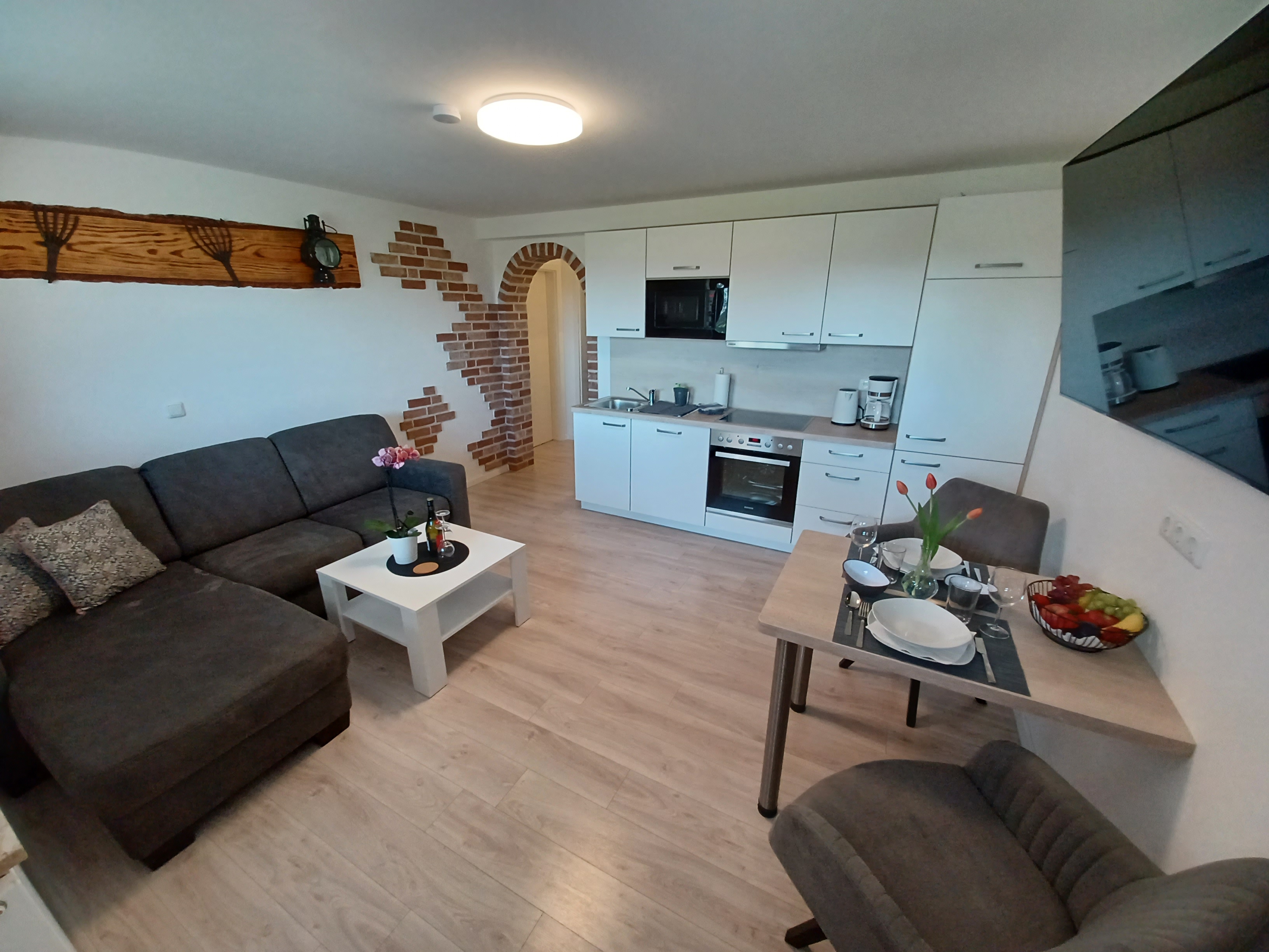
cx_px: 634
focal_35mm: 13
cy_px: 476
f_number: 2.2
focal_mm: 1.42
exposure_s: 1/33
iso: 125
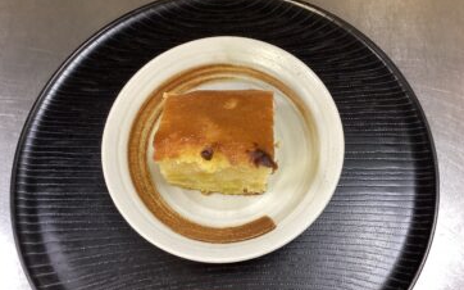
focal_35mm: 34
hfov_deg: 56.7
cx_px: 236
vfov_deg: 37.2
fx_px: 430
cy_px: 167
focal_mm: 3.3
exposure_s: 1/60
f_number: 2.4
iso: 200
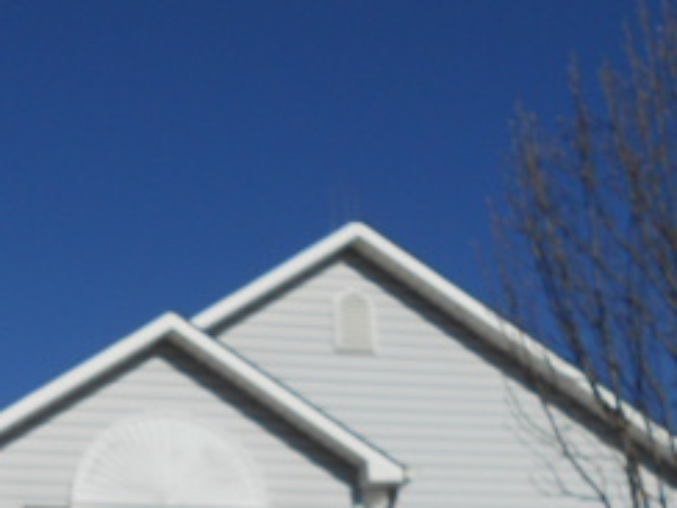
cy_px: 600
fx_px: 1643
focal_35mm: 84
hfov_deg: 22.9
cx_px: 105
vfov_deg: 16.9
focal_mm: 5.8
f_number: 8.8
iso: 80
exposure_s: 1/400
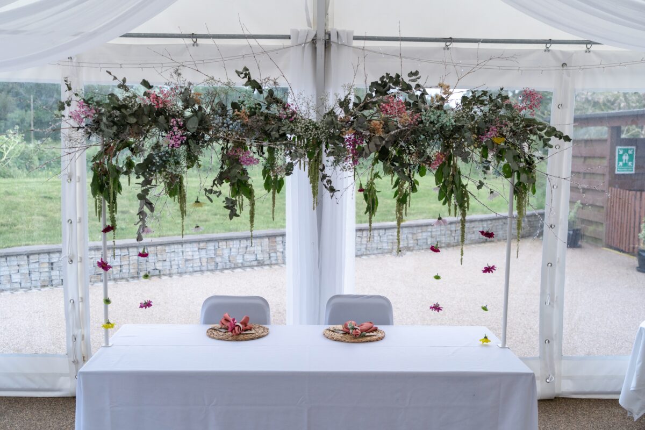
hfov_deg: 49.6
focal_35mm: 39
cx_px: 322
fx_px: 699
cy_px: 215
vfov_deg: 34.2
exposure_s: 1/2000
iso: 500
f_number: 4
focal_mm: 39
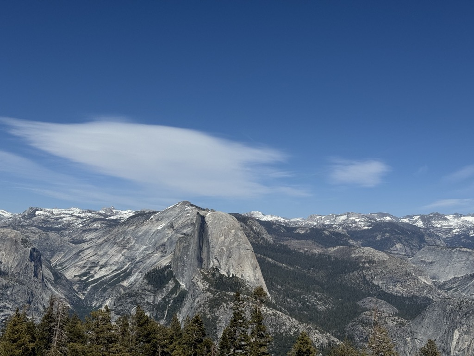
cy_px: 178
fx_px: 657
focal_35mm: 48
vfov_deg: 30.3
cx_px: 237
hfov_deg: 39.7
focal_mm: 6.76
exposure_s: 1/12500
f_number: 1.78
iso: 80
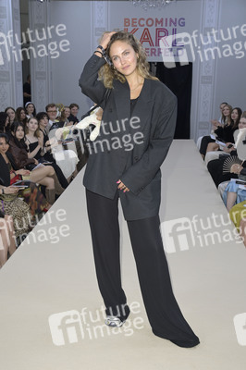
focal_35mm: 44
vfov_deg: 44.5
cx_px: 123
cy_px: 185
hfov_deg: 30.5
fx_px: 452
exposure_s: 1/250
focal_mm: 44
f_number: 7.1
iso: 500
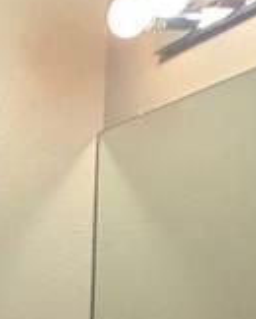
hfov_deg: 14.9
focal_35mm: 94
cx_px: -160
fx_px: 889
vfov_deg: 17.8
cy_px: 506
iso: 160
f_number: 2.2
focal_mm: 2.2
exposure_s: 1/60
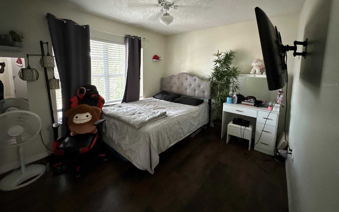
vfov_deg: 73.9
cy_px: 84
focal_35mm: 15
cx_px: 171
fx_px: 139
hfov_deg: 101.5
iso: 1000
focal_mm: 2.22
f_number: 2.2
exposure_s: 1/60
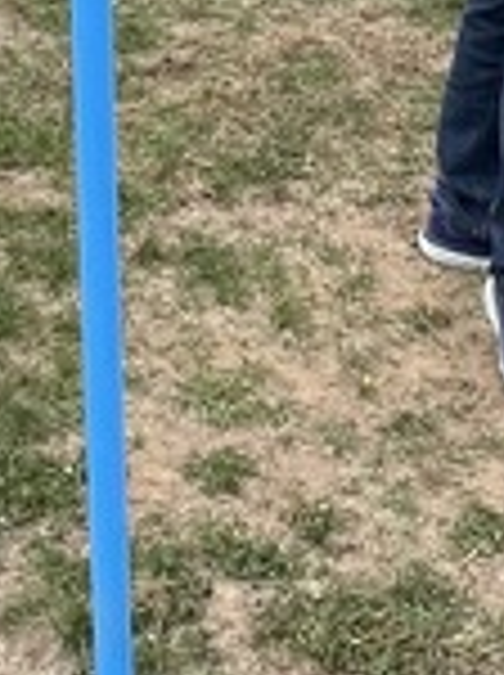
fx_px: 1733
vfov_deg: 19.8
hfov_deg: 16.5
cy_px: -256
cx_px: 360
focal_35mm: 89
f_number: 1.8
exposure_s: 1/494
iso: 32
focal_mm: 1.57
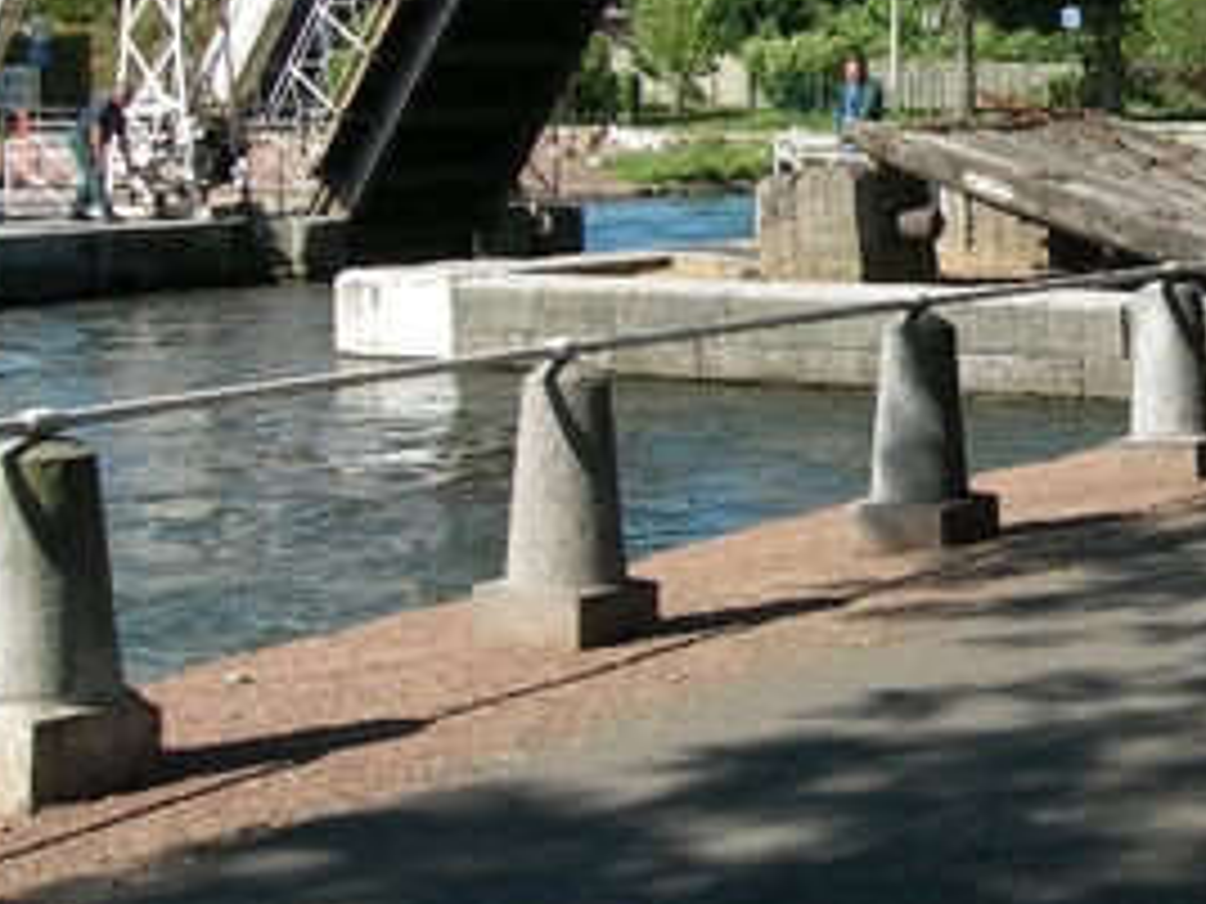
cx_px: 1246
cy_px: 112
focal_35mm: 85
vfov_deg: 17.1
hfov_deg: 22.0
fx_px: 2961
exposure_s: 1/278
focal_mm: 7.8
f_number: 4.8
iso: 50
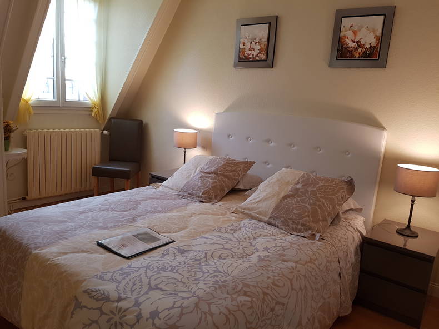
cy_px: 164
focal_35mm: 26
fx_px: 330
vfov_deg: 53.0
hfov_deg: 67.3
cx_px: 220
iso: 100
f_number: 1.7
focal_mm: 4.2
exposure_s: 1/50
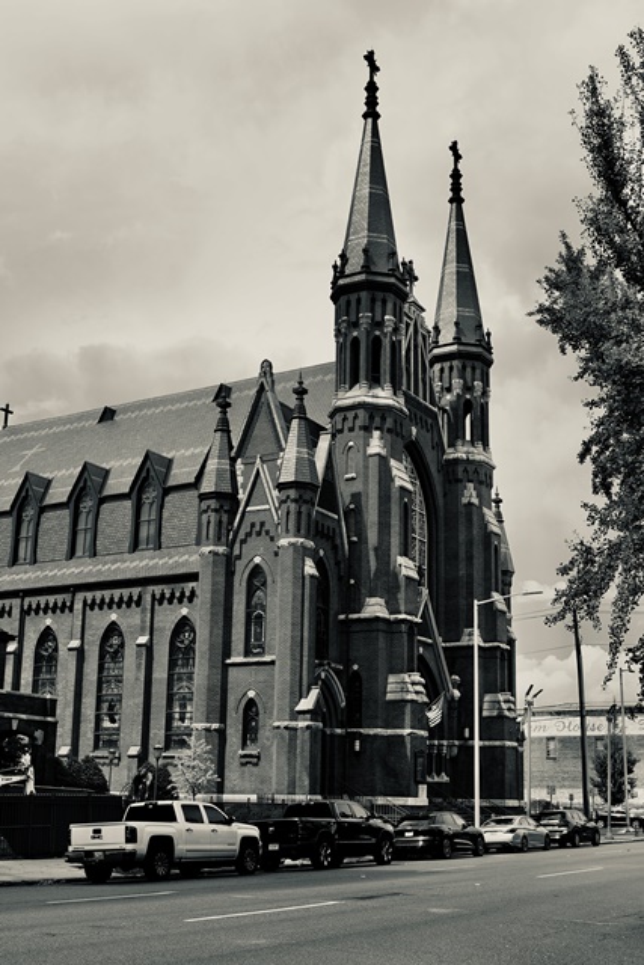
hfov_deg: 31.9
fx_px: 1126
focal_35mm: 42
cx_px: 322
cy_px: 482
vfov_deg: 46.4
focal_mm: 28
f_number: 8
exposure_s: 1/800
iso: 400
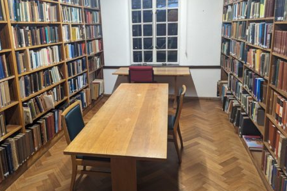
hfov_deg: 65.3
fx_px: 223
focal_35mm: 28
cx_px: 127
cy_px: 84
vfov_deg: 46.3
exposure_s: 1/50
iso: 234
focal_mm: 6.81
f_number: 1.85
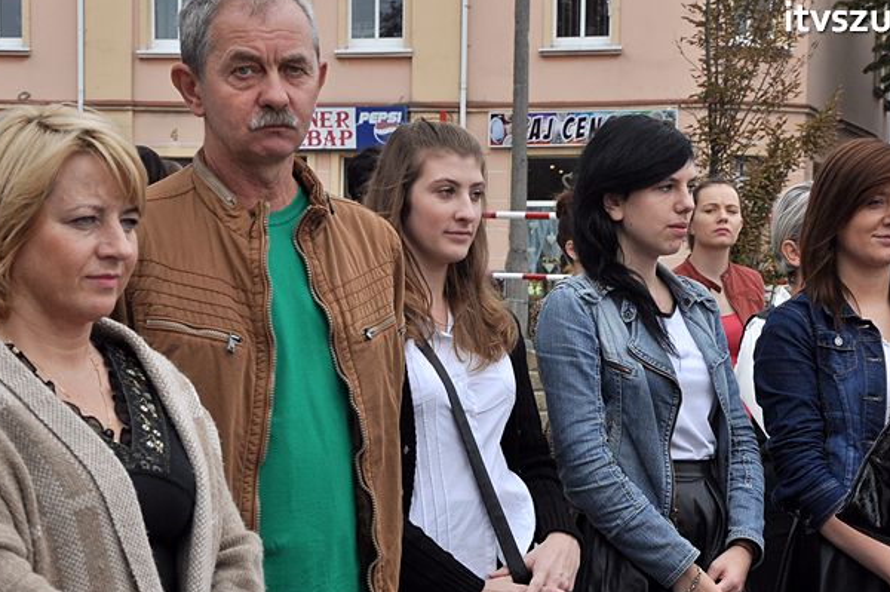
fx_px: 2520
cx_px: 398
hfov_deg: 20.0
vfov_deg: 13.4
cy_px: 387
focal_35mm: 102
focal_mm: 48
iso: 500
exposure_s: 1/320
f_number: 9
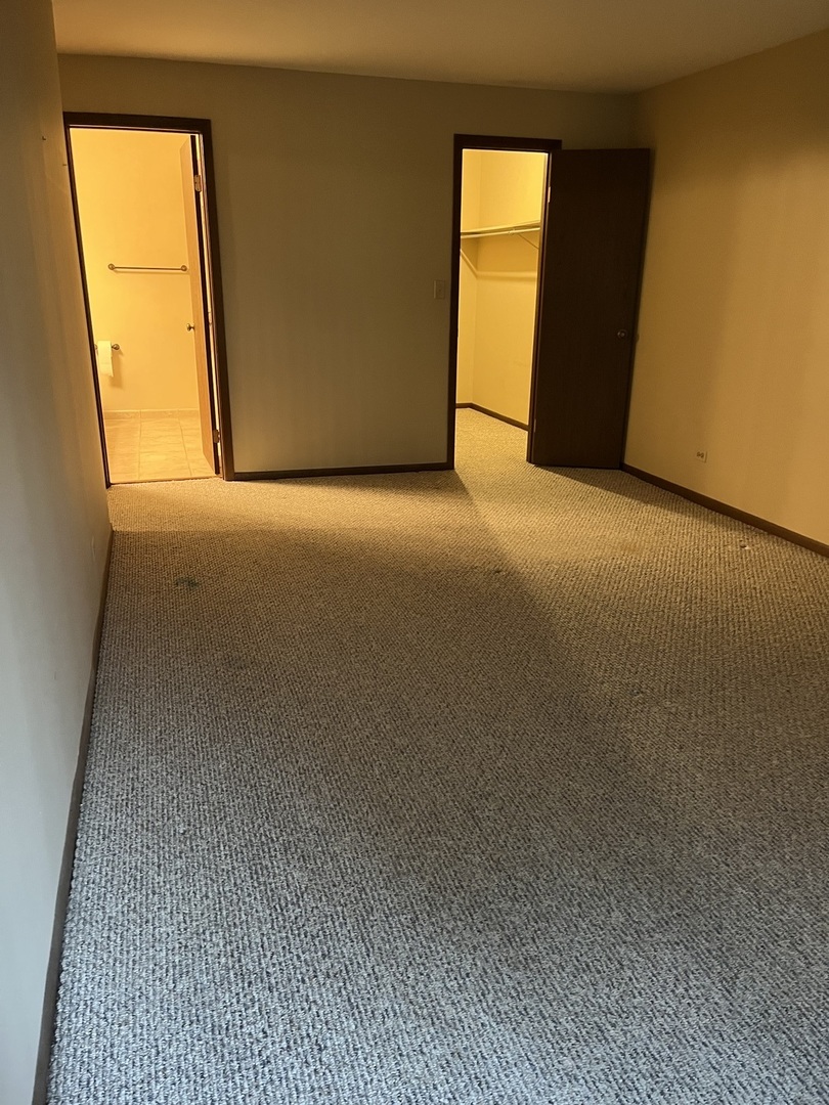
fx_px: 830
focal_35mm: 26
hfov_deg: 53.1
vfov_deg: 67.3
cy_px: 552
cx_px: 414
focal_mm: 5.1
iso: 500
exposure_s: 1/30
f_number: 1.6
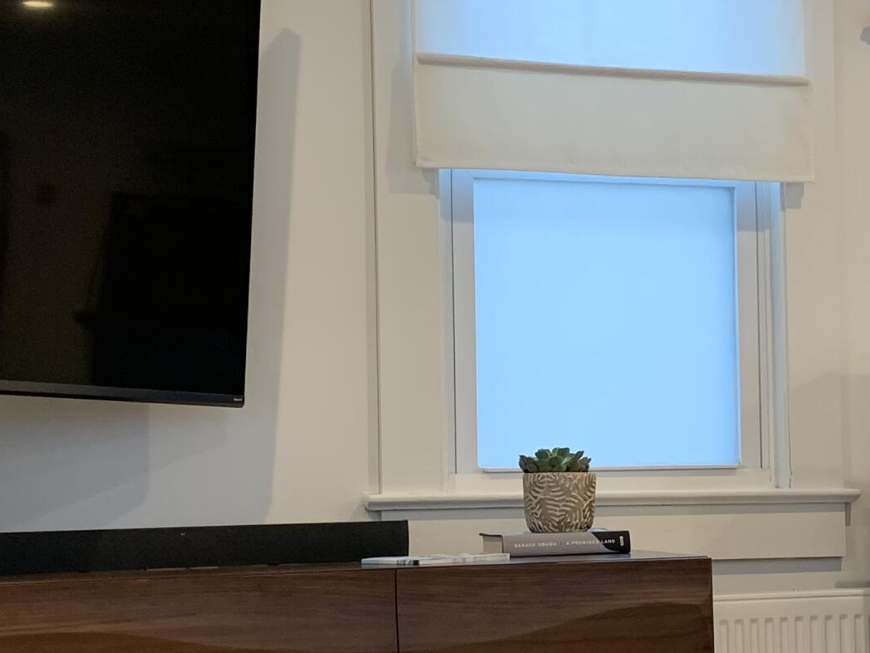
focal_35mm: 74
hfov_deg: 26.2
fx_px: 1860
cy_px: 408
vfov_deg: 19.9
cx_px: 560
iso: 125
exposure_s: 1/60
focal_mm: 4.25
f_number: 1.8
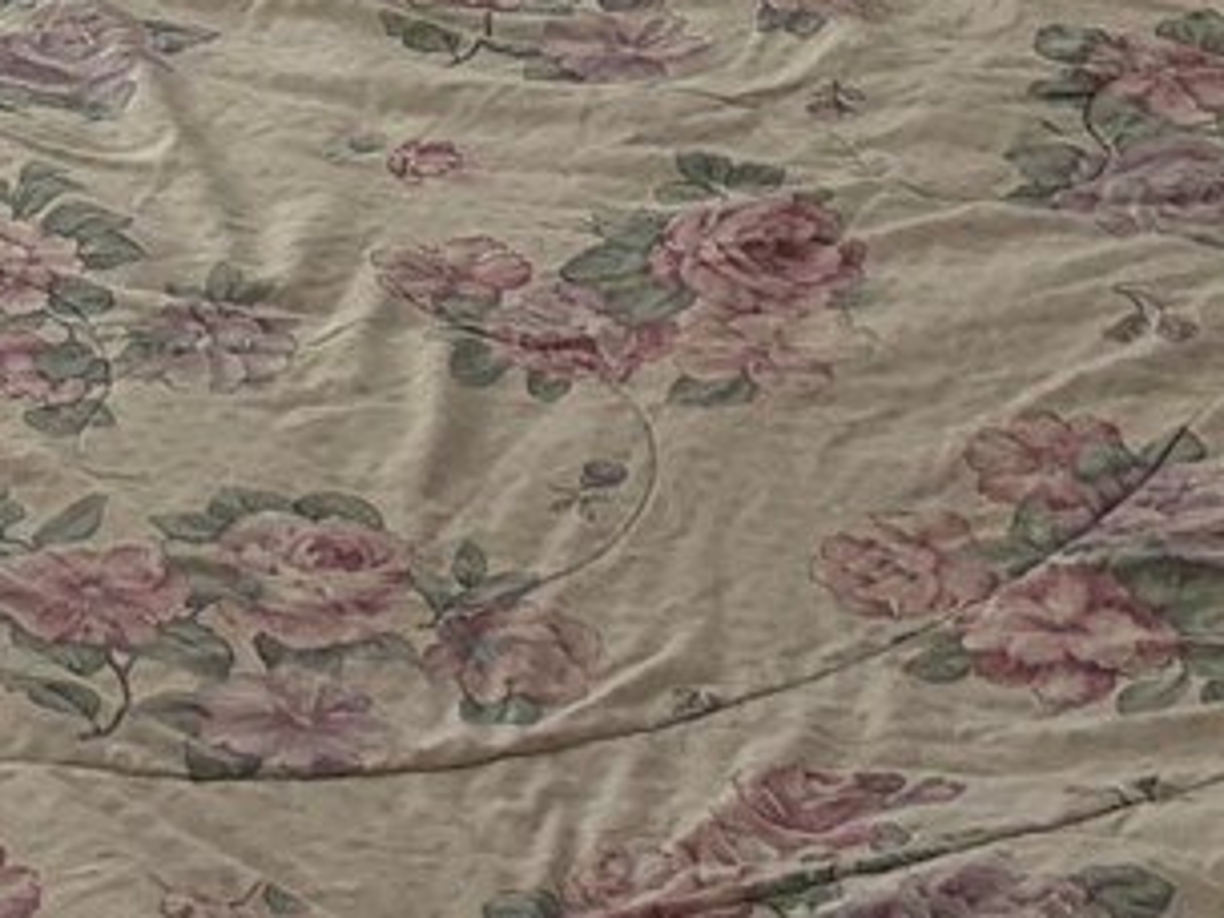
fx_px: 5799
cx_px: -64
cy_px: -1695
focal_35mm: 164
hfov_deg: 11.9
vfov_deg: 8.0
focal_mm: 5.96
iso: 125
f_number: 1.6
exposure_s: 1/108
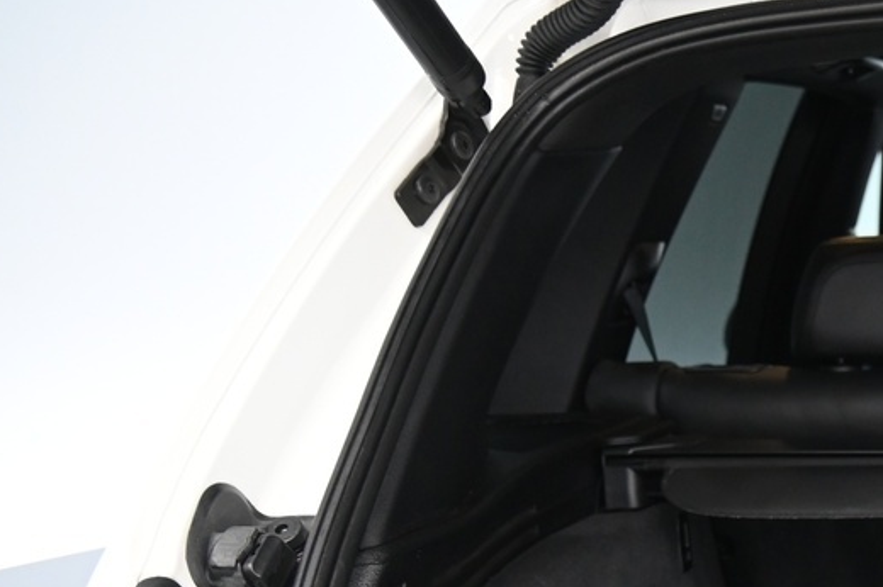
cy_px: 880
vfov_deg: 16.5
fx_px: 1838
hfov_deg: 22.7
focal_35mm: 75
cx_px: 1274
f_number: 4
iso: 2000
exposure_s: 1/40
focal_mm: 24
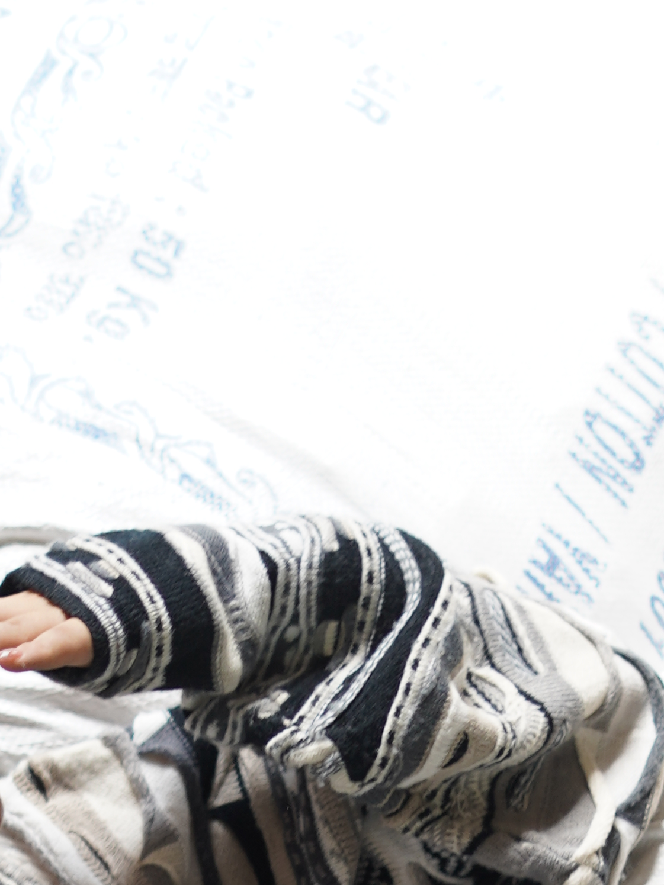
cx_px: 271
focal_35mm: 193
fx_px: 4937
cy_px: 1382
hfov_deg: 7.7
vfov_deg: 9.9
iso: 200
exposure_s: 1/100
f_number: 2
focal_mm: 50
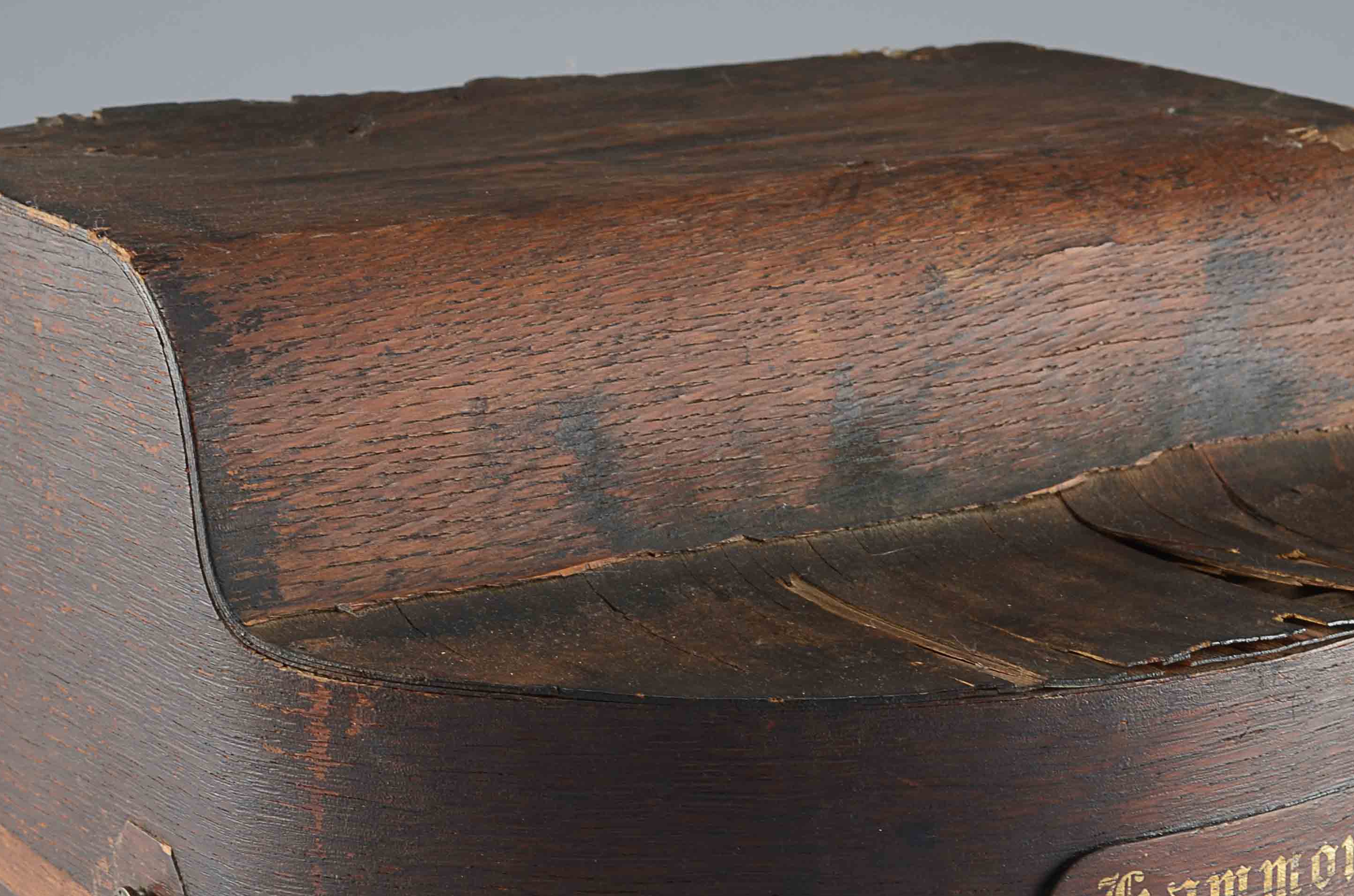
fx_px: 3453
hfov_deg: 22.2
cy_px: 598
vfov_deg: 14.8
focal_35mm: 92
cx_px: 693
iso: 100
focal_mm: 36
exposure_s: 1/80
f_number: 10
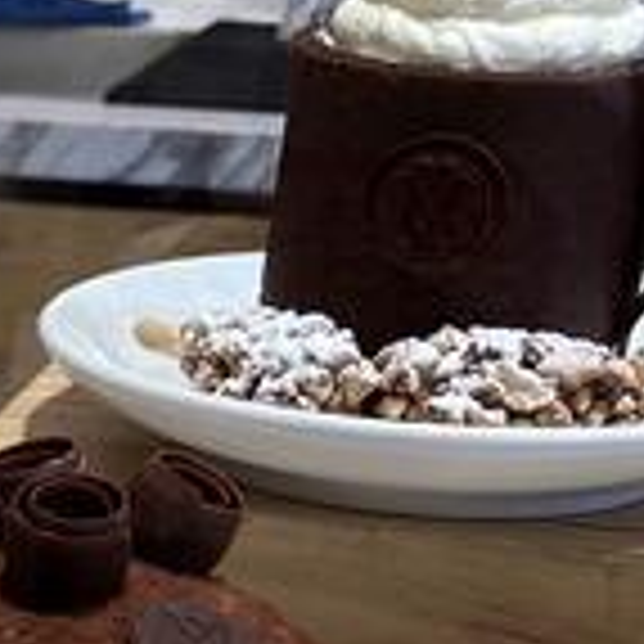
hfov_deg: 12.6
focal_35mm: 121
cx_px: -658
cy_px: 934
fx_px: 2547
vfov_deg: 13.6
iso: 64
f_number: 1.8
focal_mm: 3.99
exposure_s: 1/100
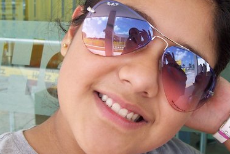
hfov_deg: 31.4
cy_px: 65
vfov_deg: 21.3
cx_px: 126
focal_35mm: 64
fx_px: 409
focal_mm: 6
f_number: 2.7
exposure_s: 1/225
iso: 80
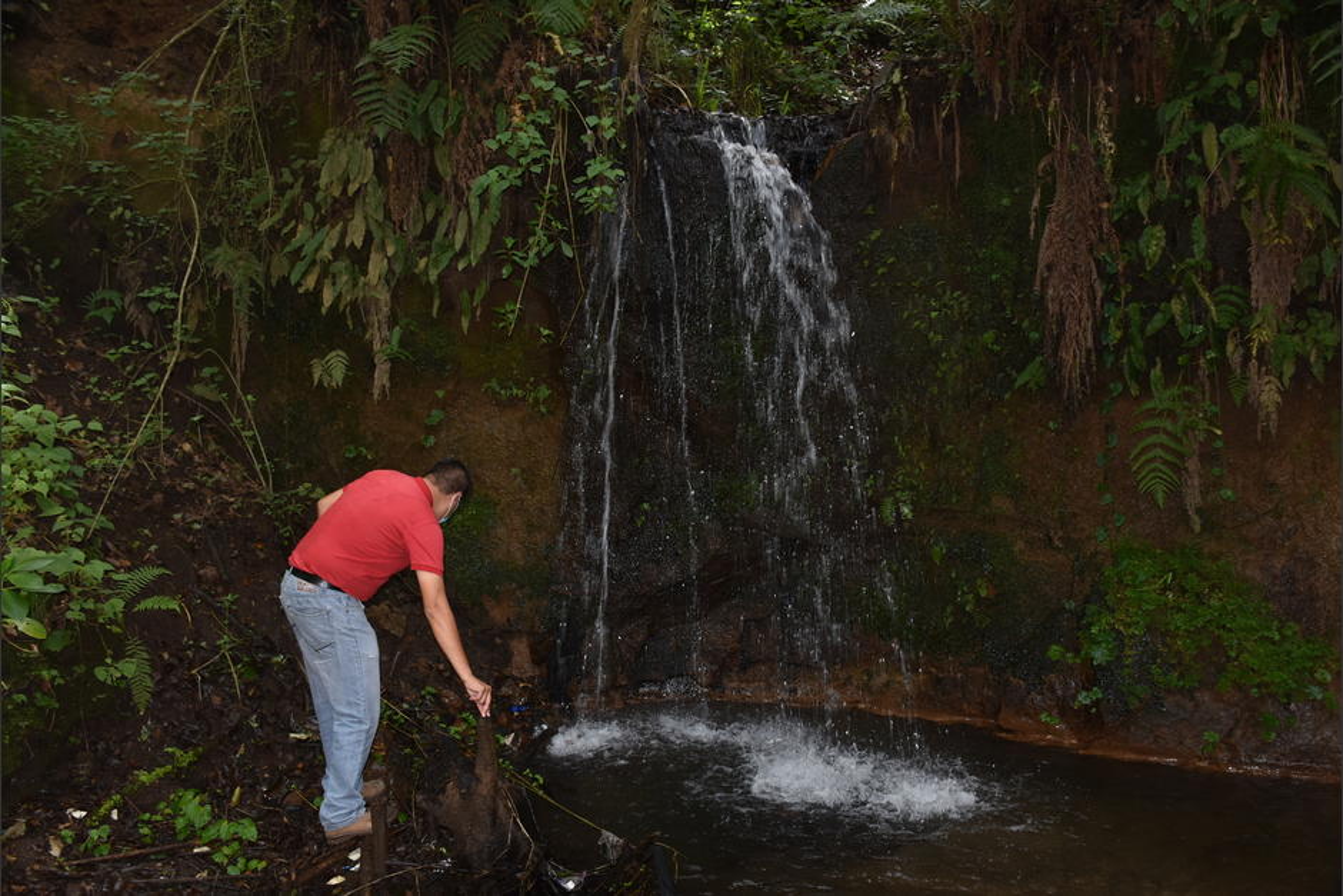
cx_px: 672
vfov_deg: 43.6
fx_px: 1119
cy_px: 448
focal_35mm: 30
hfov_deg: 61.9
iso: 250
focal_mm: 20
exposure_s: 1/60
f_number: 3.5
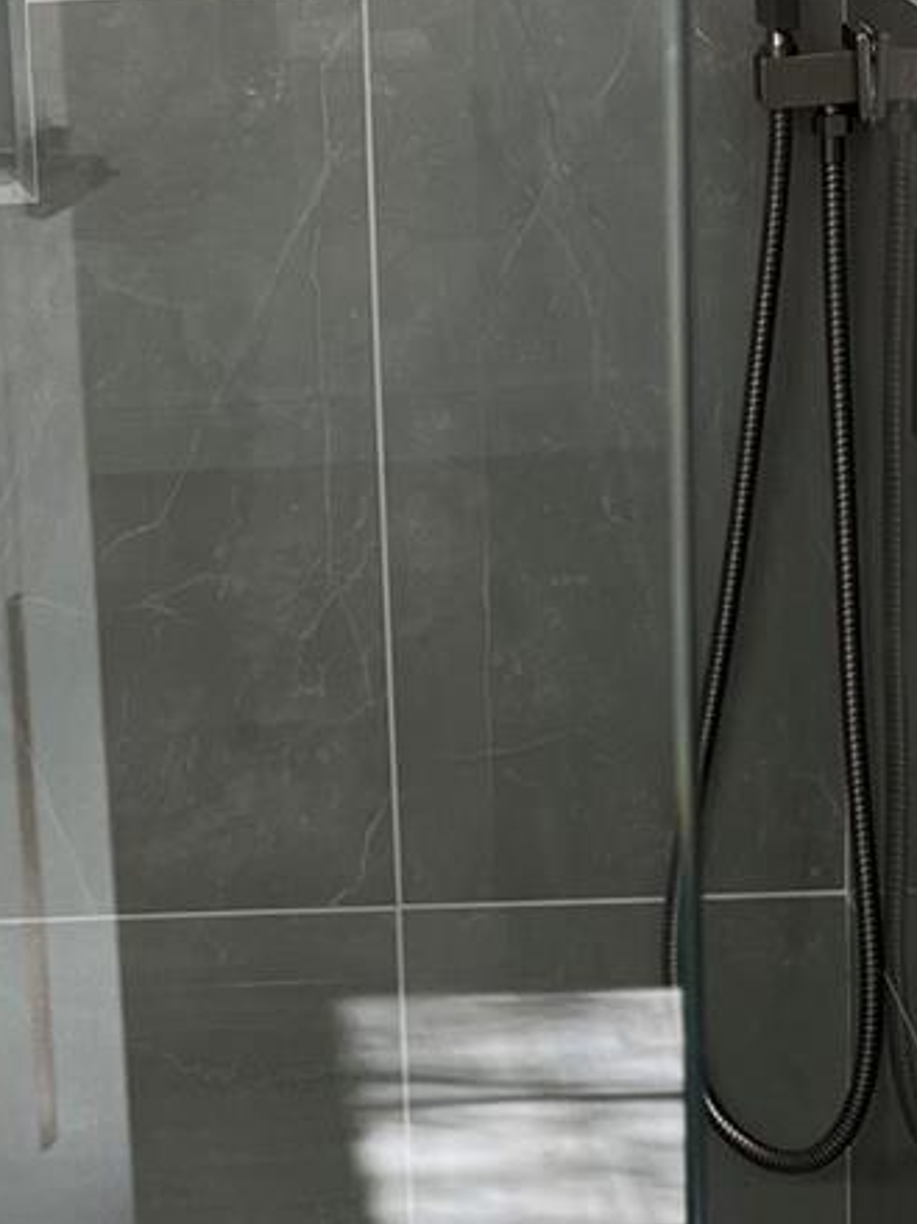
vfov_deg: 21.4
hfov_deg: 16.0
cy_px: 340
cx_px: 53
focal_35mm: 91
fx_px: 3216
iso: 80
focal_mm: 5.1
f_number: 1.6
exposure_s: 1/120
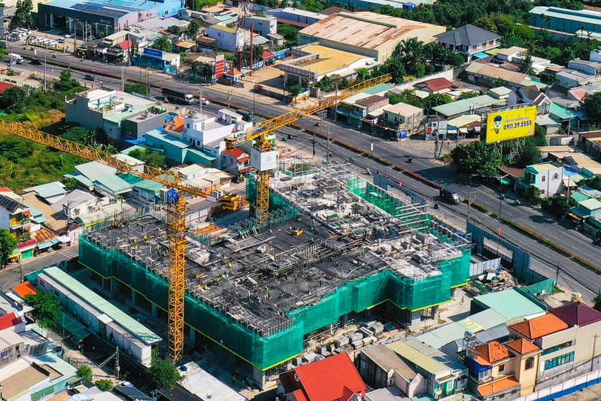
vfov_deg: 19.3
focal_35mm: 69
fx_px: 1152
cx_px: 139
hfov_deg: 28.7
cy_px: 16
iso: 100
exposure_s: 1/800
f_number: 7.1
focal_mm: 10.26
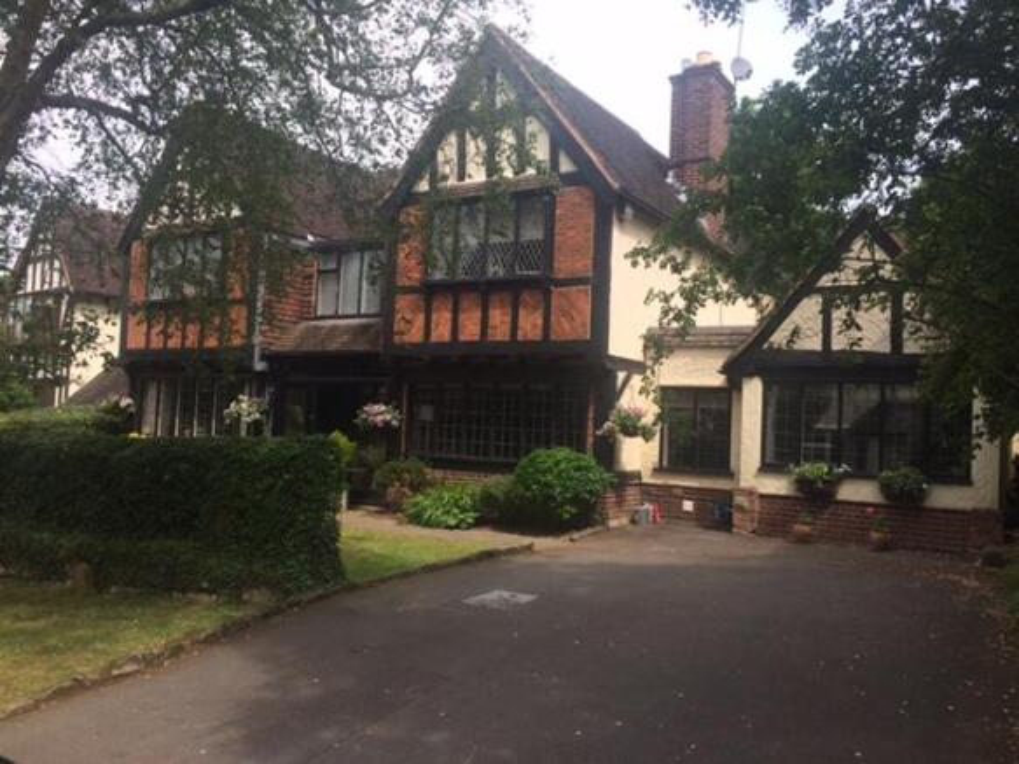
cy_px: 382
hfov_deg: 61.7
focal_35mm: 29
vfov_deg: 48.2
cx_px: 510
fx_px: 854
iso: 32
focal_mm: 4.15
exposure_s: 1/838
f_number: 2.2
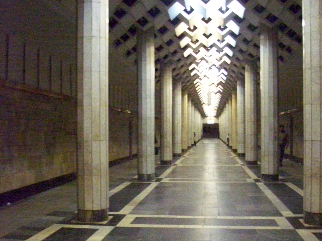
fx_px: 409
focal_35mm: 44
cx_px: 191
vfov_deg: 32.8
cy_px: 140
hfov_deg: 42.8
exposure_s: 1/40
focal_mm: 5.7
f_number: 2.9
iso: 1250
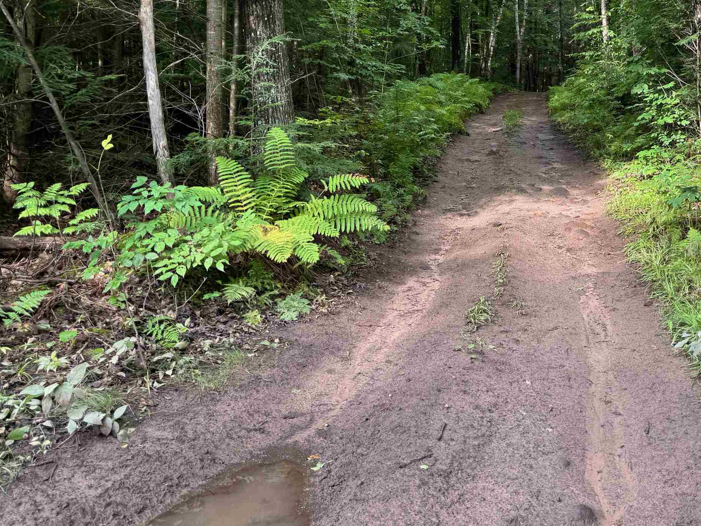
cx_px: 495
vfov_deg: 35.2
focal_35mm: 40
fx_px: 810
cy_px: 131
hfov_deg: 45.7
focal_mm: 6.76
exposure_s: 1/130
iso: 50
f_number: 1.78
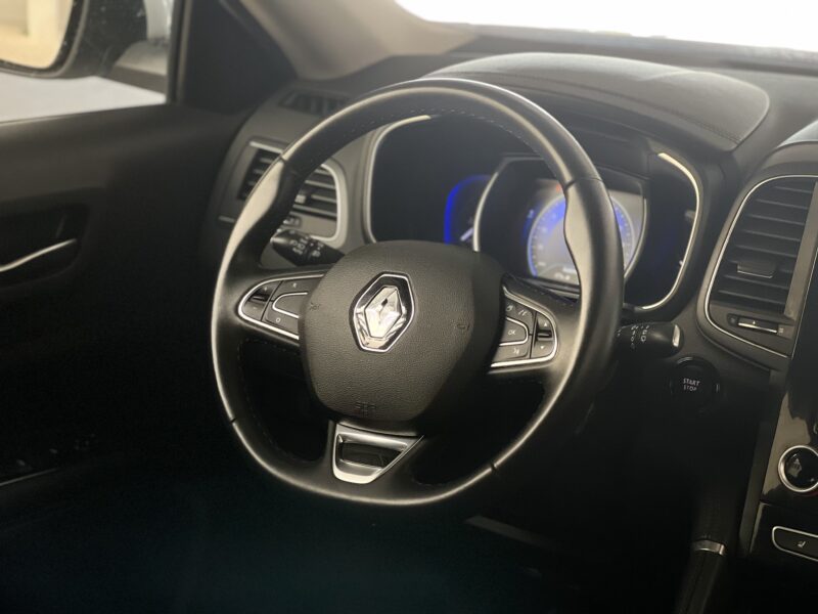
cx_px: 409
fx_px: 1820
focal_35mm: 77
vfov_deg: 19.1
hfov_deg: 25.3
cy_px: 307
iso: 250
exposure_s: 1/76
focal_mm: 9
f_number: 2.8
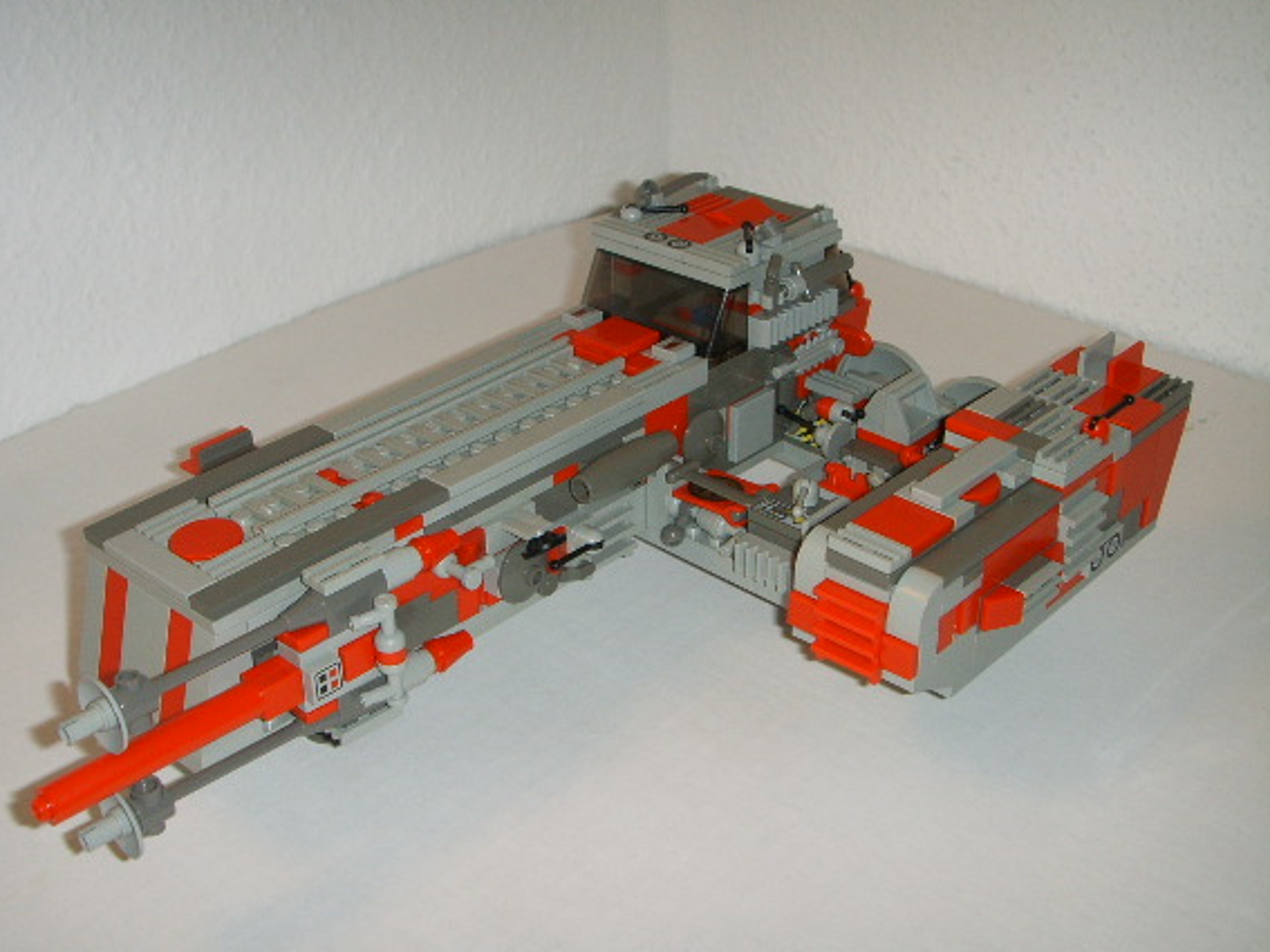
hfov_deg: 42.9
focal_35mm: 44
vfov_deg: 32.9
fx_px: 1614
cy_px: 486
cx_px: 562
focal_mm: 6.6
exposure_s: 1/45
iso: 100
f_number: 3.5
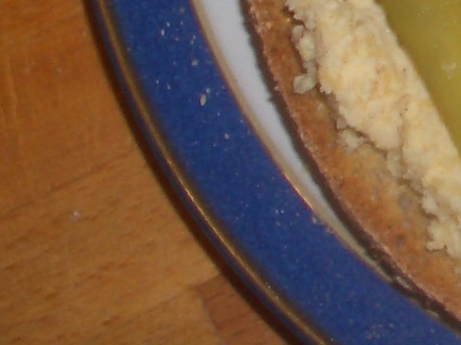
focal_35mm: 144
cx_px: 797
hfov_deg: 12.6
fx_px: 1917
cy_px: -122
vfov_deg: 10.1
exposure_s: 1/40
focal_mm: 5.8
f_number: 4.3
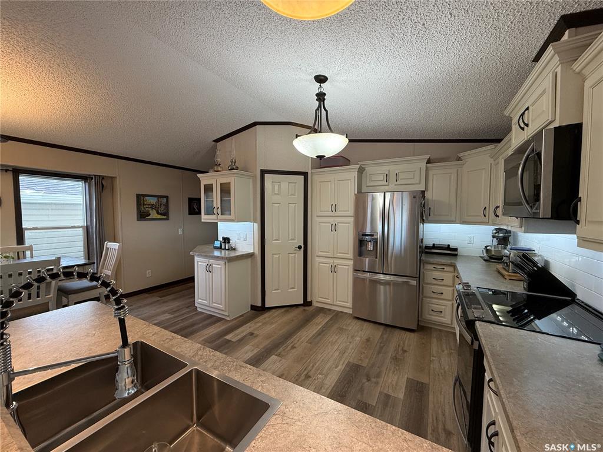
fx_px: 244
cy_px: 226
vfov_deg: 85.7
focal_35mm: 14
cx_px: 302
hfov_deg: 102.1
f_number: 2.2
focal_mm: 2.22
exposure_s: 1/120
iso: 200
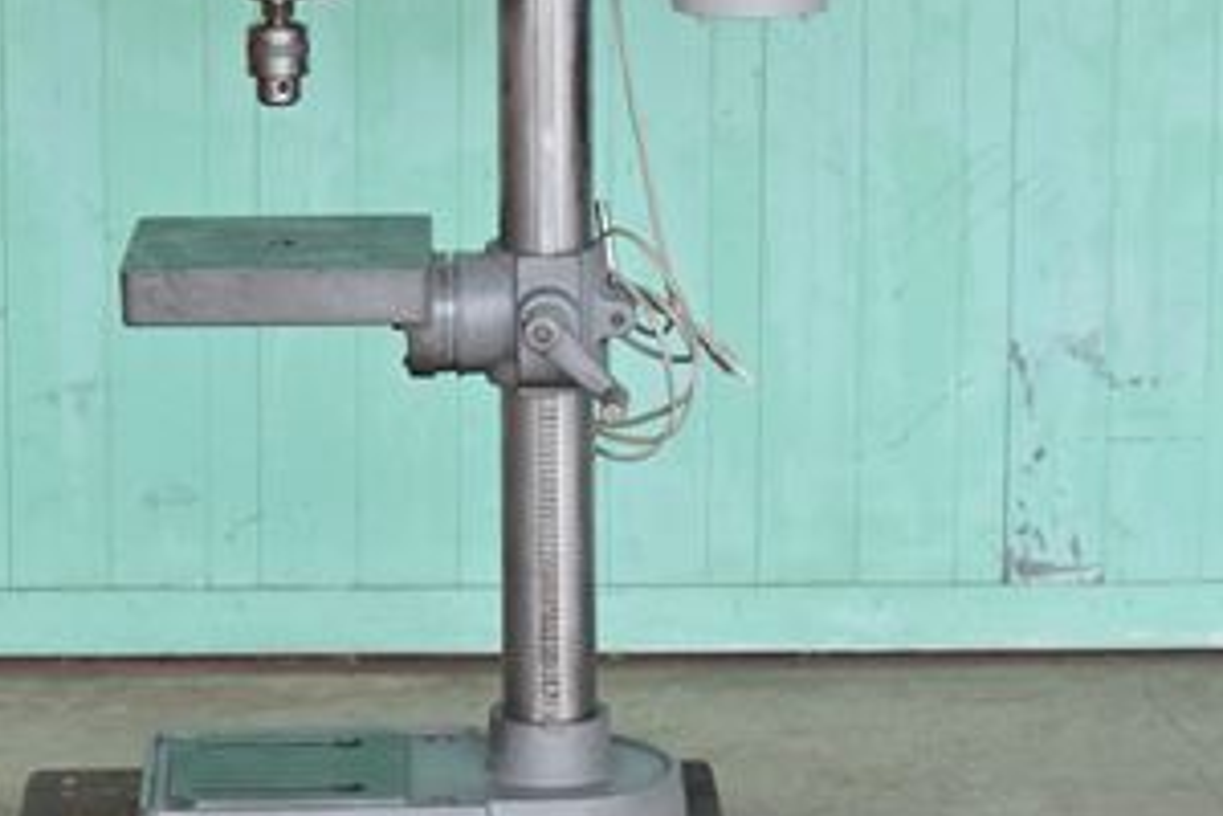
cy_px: 269
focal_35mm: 155
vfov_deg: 8.8
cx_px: 493
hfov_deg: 13.2
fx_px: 5265
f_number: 6.3
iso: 1250
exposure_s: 1/320
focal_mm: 62
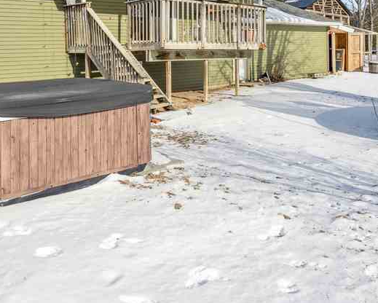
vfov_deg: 38.7
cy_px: 63
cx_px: 243
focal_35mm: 37
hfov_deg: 48.5
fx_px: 414
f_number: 9
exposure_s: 1/1250
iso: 400
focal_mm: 16
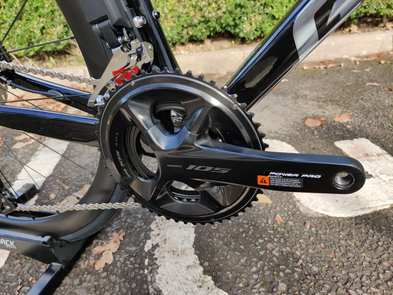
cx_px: 196
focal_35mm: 27
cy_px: 148
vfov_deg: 51.4
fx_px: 307
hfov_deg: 65.3
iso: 100
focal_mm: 4.75
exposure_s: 1/334
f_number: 1.65
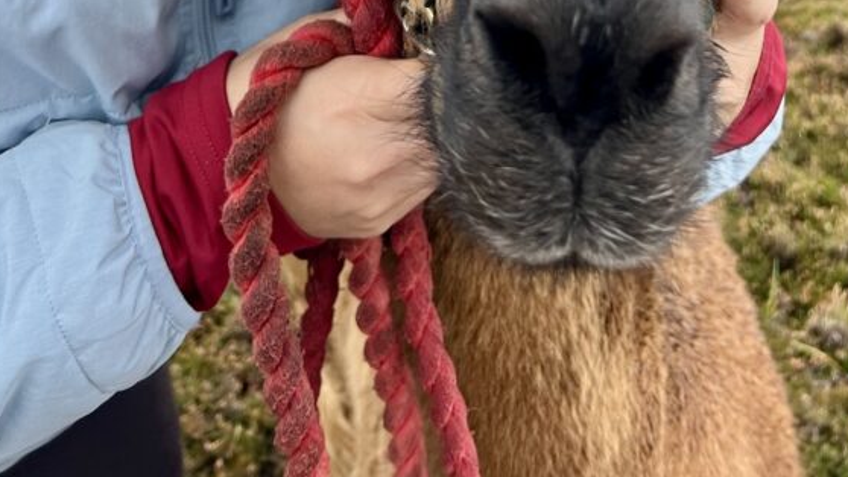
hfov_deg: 39.7
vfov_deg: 19.8
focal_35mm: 52
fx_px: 1169
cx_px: 502
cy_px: -252
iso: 50
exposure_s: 1/308
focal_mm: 5.7
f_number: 1.5
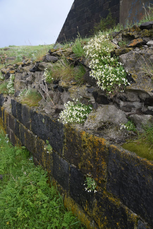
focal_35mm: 50
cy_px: 114
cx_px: 76
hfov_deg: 27.0
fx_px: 319
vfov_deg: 39.6
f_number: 5
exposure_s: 1/500
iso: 800
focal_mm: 50
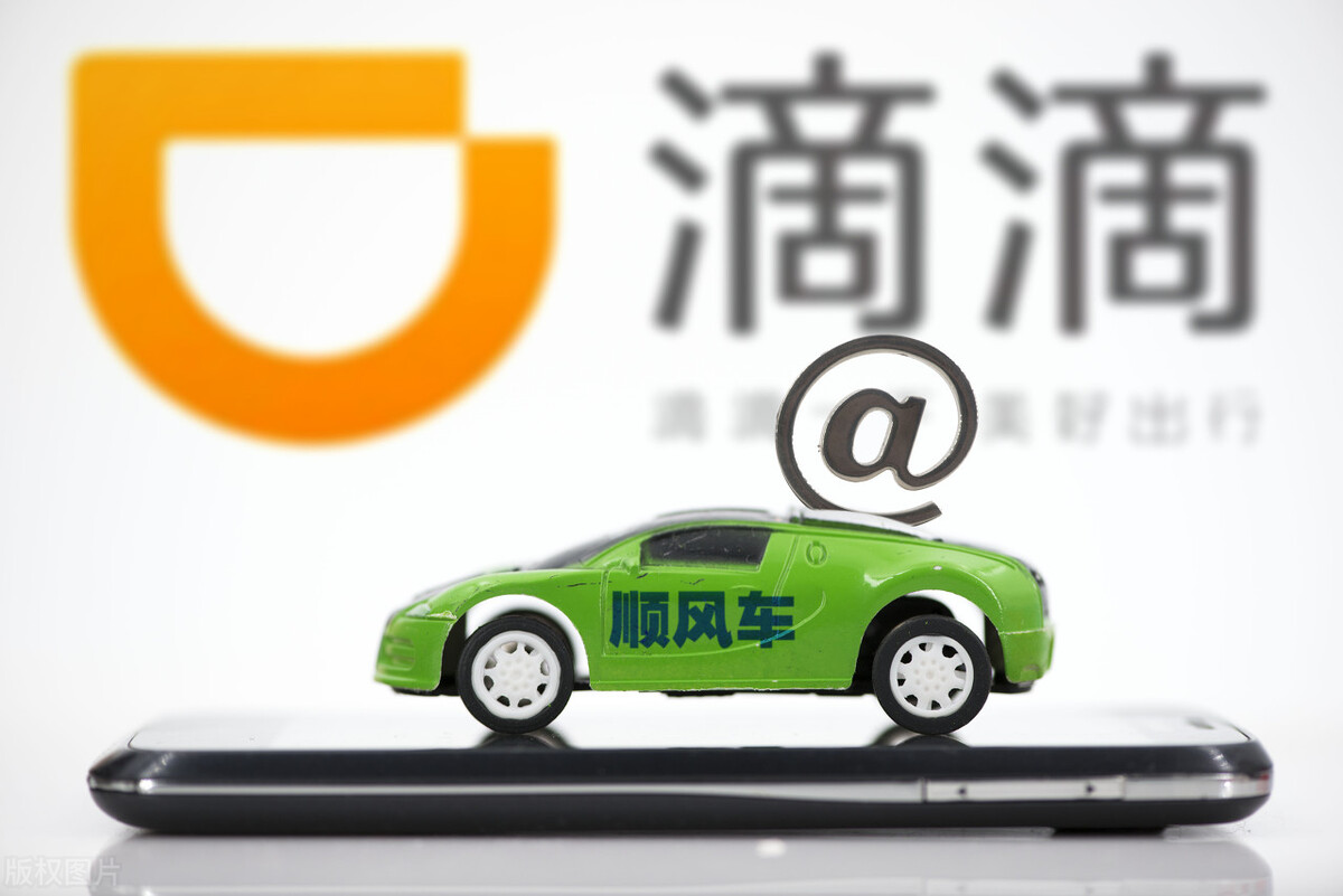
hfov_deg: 19.4
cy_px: 448
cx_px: 672
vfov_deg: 13.1
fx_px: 3918
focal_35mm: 105
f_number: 5
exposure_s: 1/1000
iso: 640
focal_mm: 105
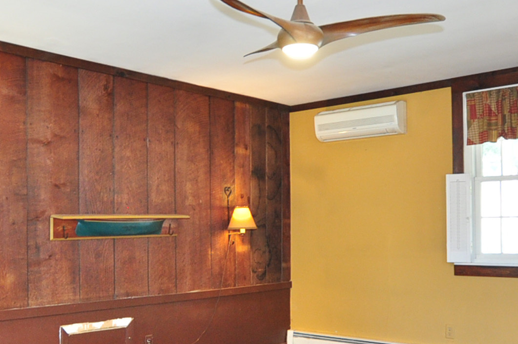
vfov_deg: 32.4
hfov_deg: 47.1
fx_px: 589
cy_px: 214
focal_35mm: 41
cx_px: 204
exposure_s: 1/20
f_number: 4.5
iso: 500
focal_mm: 10
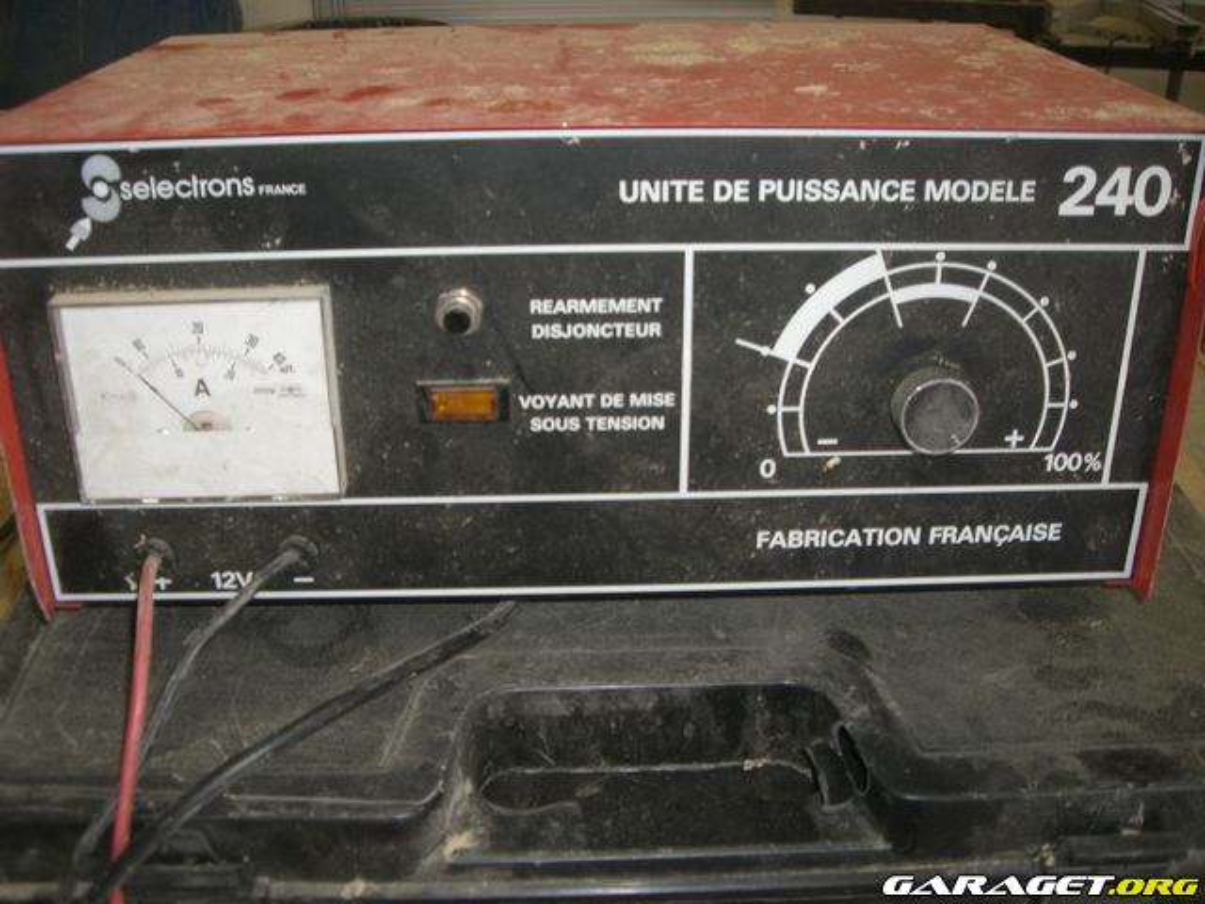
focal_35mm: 38
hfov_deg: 49.0
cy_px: 452
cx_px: 602
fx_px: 1323
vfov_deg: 37.7
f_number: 2.7
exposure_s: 1/60
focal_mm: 6.2
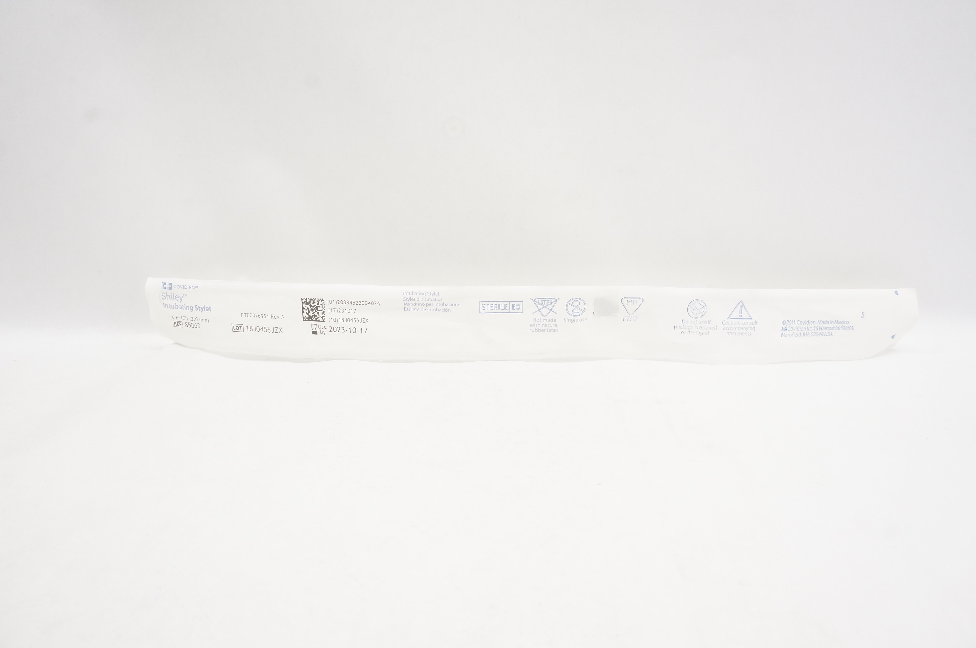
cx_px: 488
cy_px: 324
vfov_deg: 47.8
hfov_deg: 67.4
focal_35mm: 27
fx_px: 731
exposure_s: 1/40
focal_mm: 18
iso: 800
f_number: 10
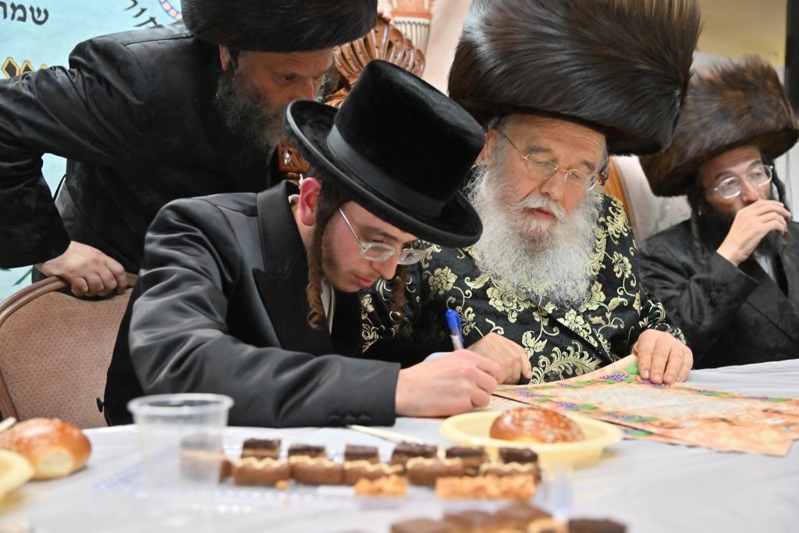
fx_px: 888
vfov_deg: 33.4
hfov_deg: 48.5
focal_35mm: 40
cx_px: 400
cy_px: 266
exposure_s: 1/160
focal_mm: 40
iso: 2000
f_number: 4
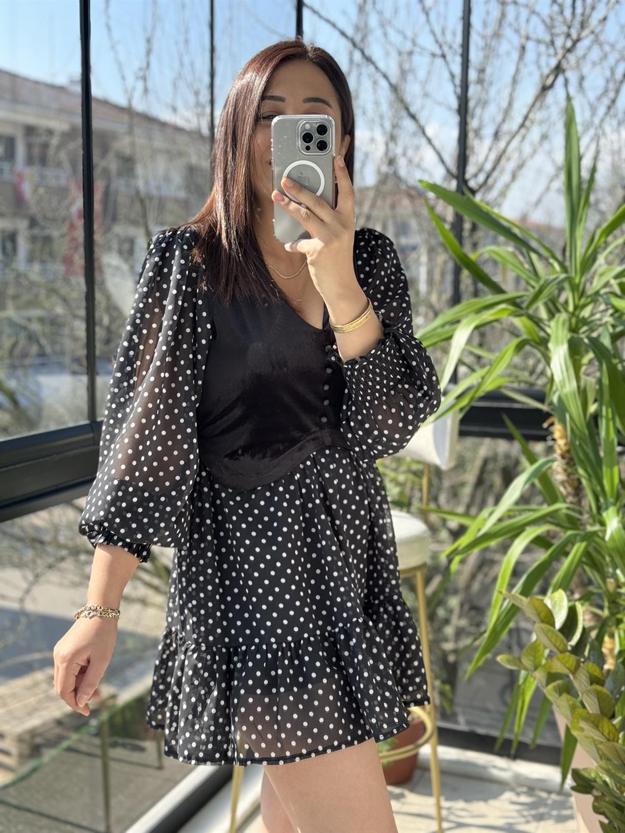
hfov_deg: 30.3
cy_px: 416
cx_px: 312
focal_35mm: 48
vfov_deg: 39.7
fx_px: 1155
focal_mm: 6.86
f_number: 1.78
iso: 64
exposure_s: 1/358
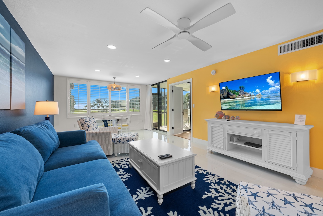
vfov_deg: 77.4
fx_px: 135
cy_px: 107
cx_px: 169
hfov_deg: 100.3
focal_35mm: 15
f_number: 10
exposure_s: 1/2
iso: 160
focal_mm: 14
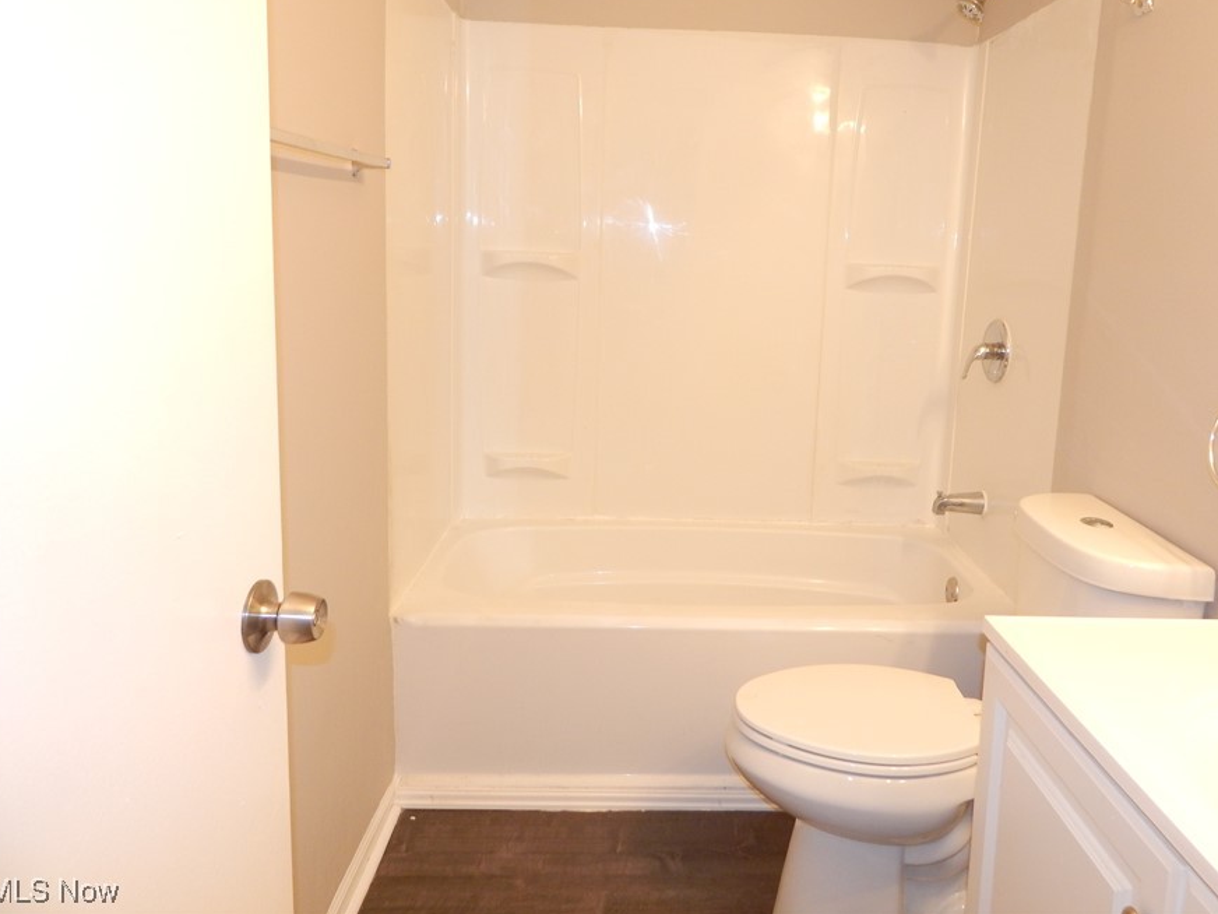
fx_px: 950
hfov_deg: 65.0
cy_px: 384
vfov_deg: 51.1
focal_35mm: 27
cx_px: 694
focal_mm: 4
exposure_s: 1/30
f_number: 3
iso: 200
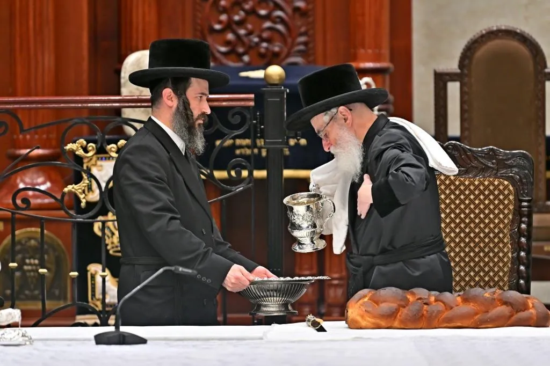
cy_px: 183
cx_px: 275
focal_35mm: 300
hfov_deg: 6.9
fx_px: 4582
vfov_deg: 4.6
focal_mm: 200
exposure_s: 1/400
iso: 320
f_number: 2.8
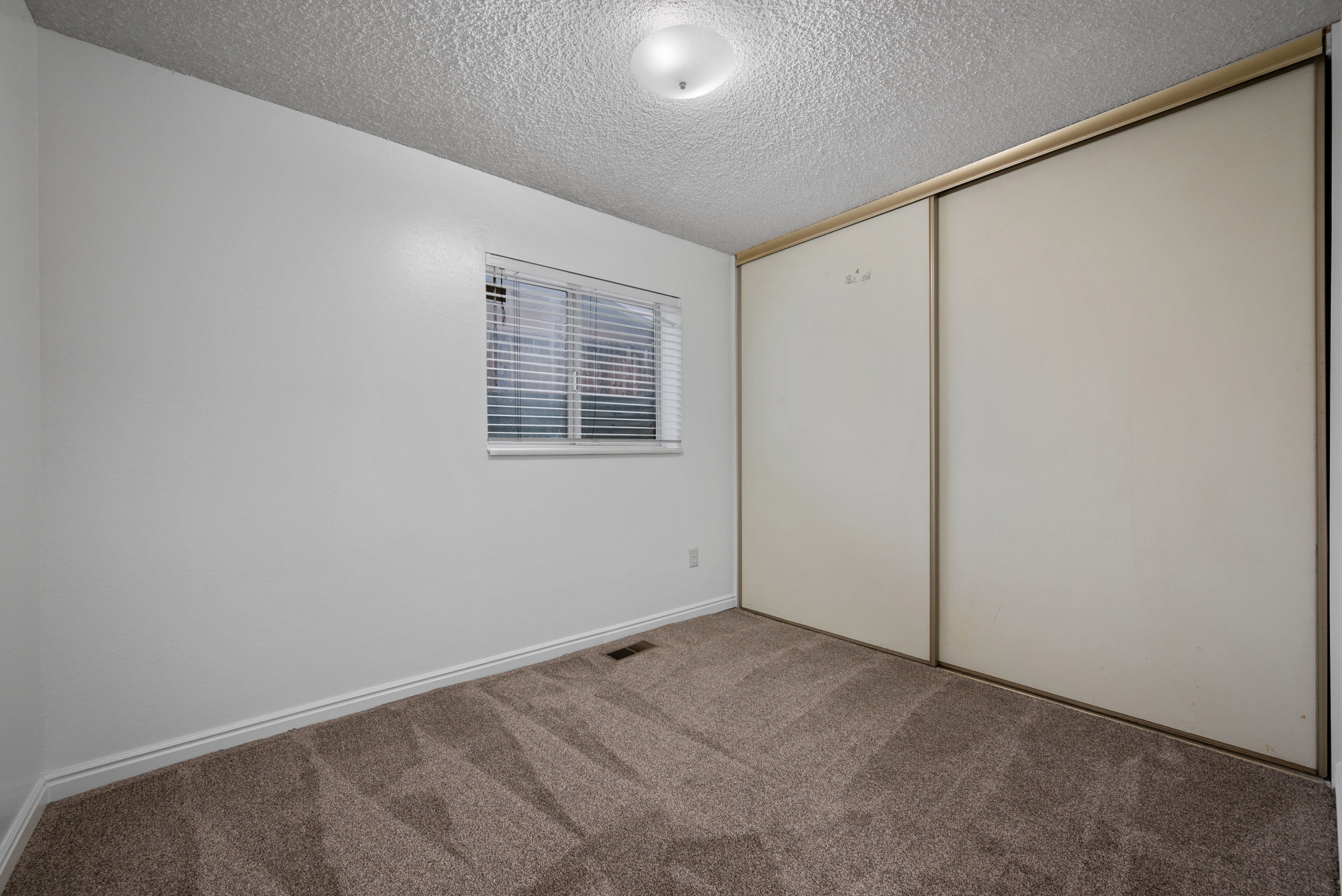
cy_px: 448
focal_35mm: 14
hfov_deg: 104.2
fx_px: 522
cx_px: 671
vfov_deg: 81.3
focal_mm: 14
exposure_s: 1/2.5
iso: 500
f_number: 8
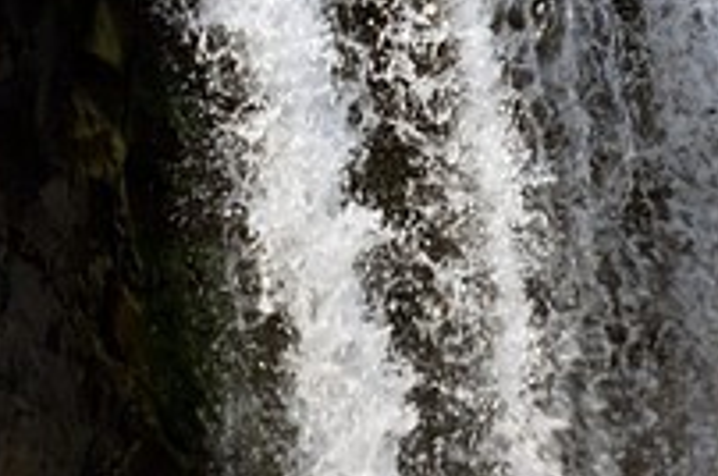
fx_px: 31581
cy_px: -469
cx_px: 2598
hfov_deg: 1.3
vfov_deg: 0.9
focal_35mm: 1586
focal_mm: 200
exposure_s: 1/320
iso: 200
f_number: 11
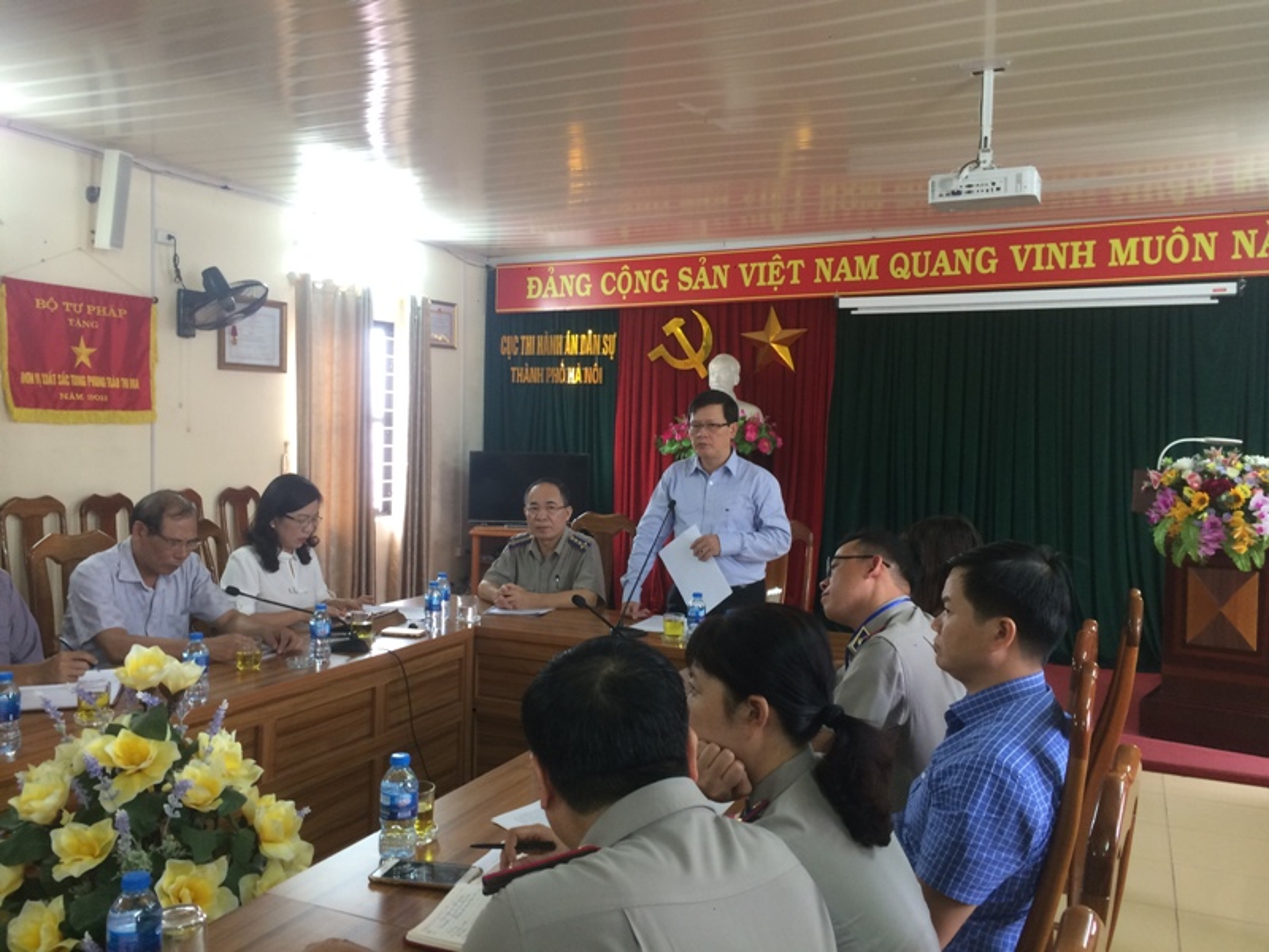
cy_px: 476
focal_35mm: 29
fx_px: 1063
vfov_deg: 48.2
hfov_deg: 61.7
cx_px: 634
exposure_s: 1/33
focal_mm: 4.15
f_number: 2.2
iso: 125
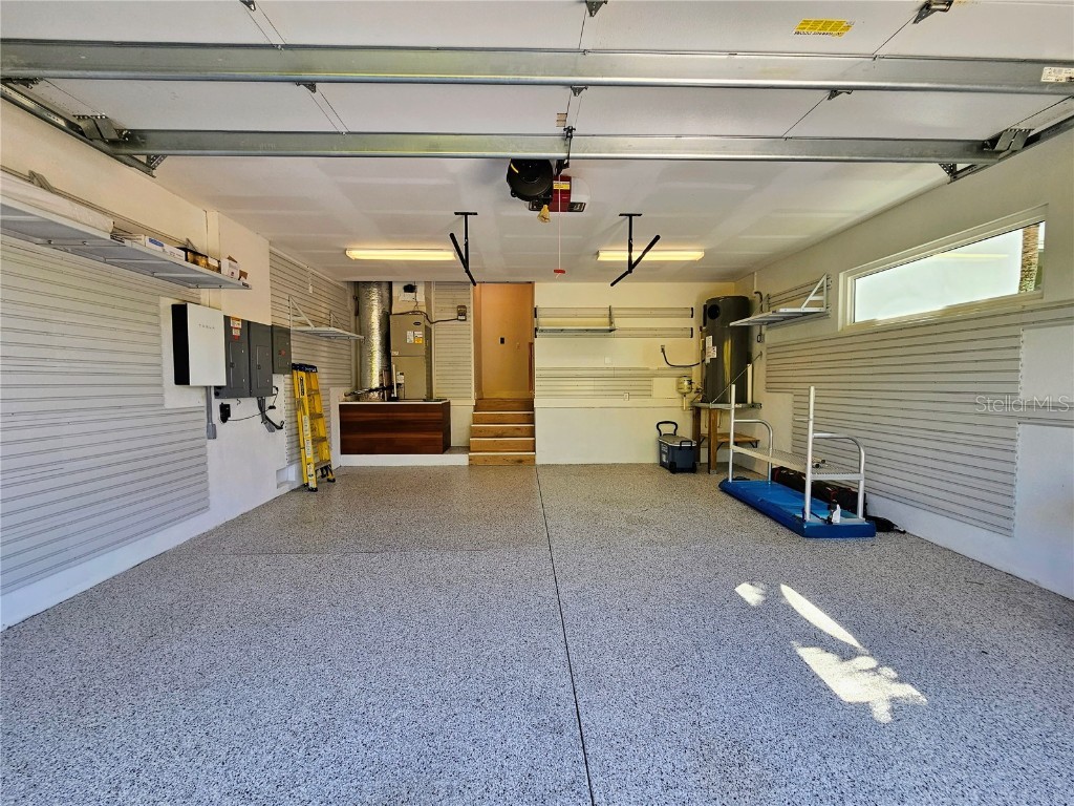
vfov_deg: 89.9
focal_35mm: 13
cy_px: 403
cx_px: 537
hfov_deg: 106.2
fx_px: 403
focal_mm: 2.2
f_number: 2.2
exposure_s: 1/207
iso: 125
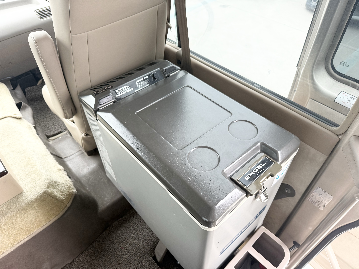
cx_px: 180
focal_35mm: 24
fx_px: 249
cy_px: 134
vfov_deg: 56.8
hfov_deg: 71.6
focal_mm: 6.76
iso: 200
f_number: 1.78
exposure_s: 1/102
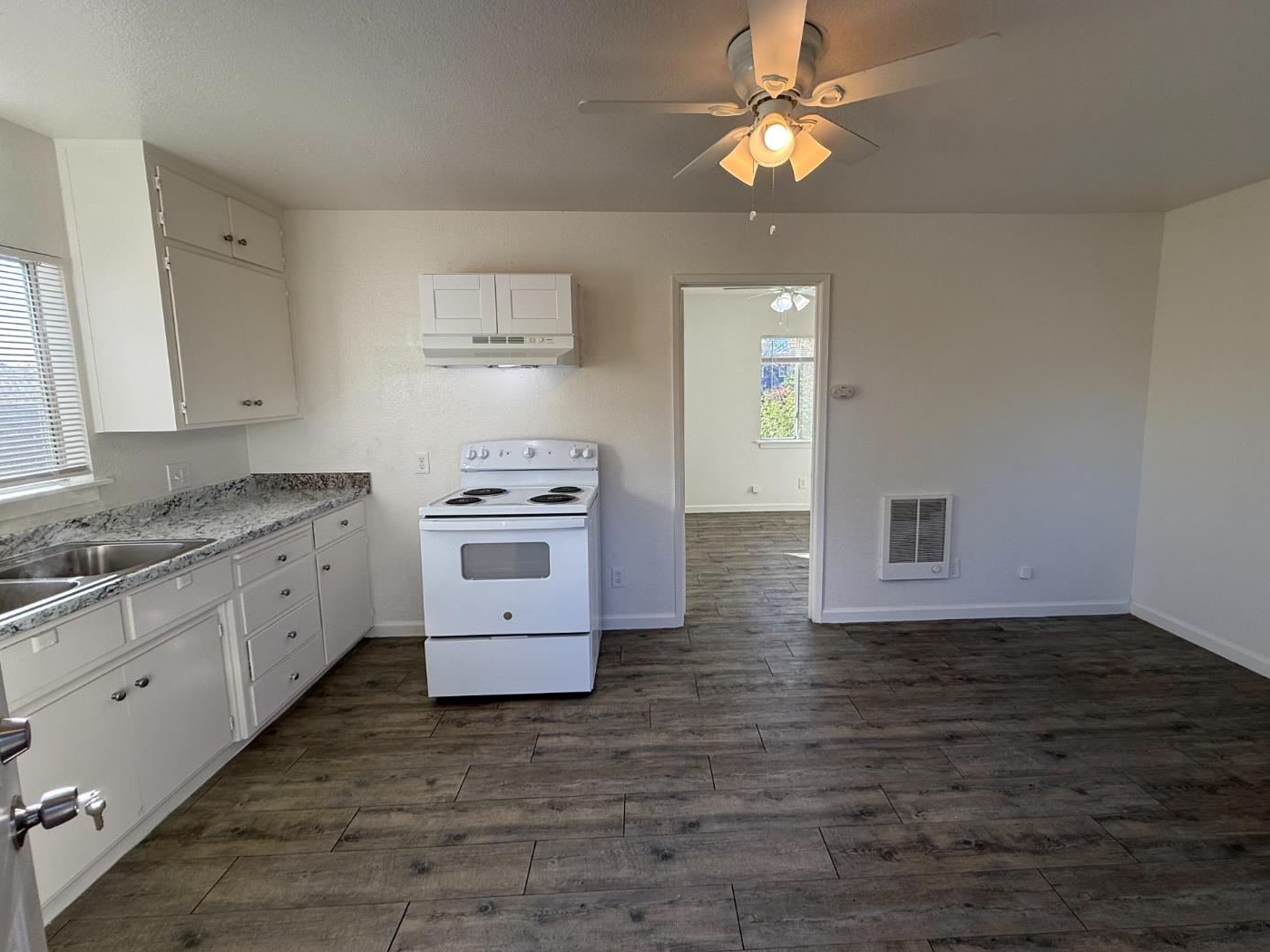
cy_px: 452
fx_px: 550
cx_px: 669
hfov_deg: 98.1
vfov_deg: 81.7
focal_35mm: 15
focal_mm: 2.22
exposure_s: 1/181
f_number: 2.2
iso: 50
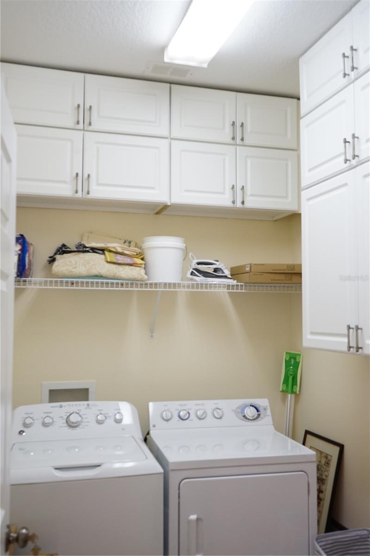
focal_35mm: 34
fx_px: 525
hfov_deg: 38.9
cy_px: 278
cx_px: 185
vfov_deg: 55.8
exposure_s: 1/60
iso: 2000
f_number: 6.3
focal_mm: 34
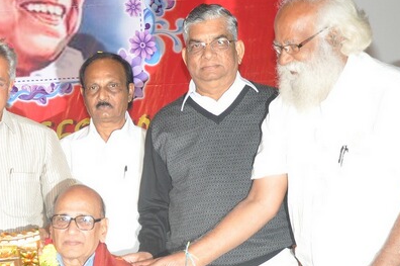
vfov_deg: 12.8
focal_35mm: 106
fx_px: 1176
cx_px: 6
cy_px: 206
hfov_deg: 18.8
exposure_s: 1/60
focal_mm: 35
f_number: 4.5
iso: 640
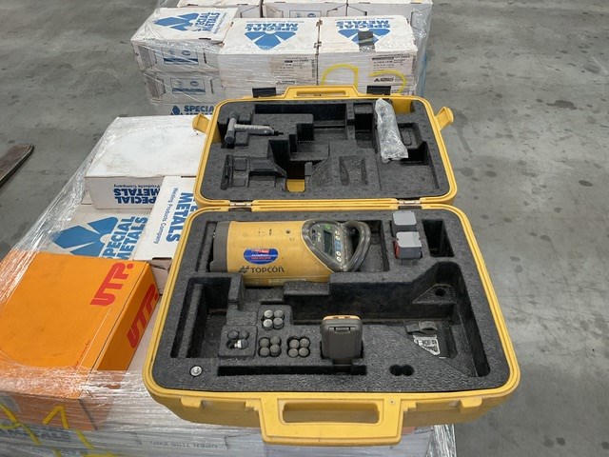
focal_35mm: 29
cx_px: 304
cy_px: 228
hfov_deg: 61.7
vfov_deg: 48.2
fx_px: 510
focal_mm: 3
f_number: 1.8
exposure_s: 1/60
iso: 32
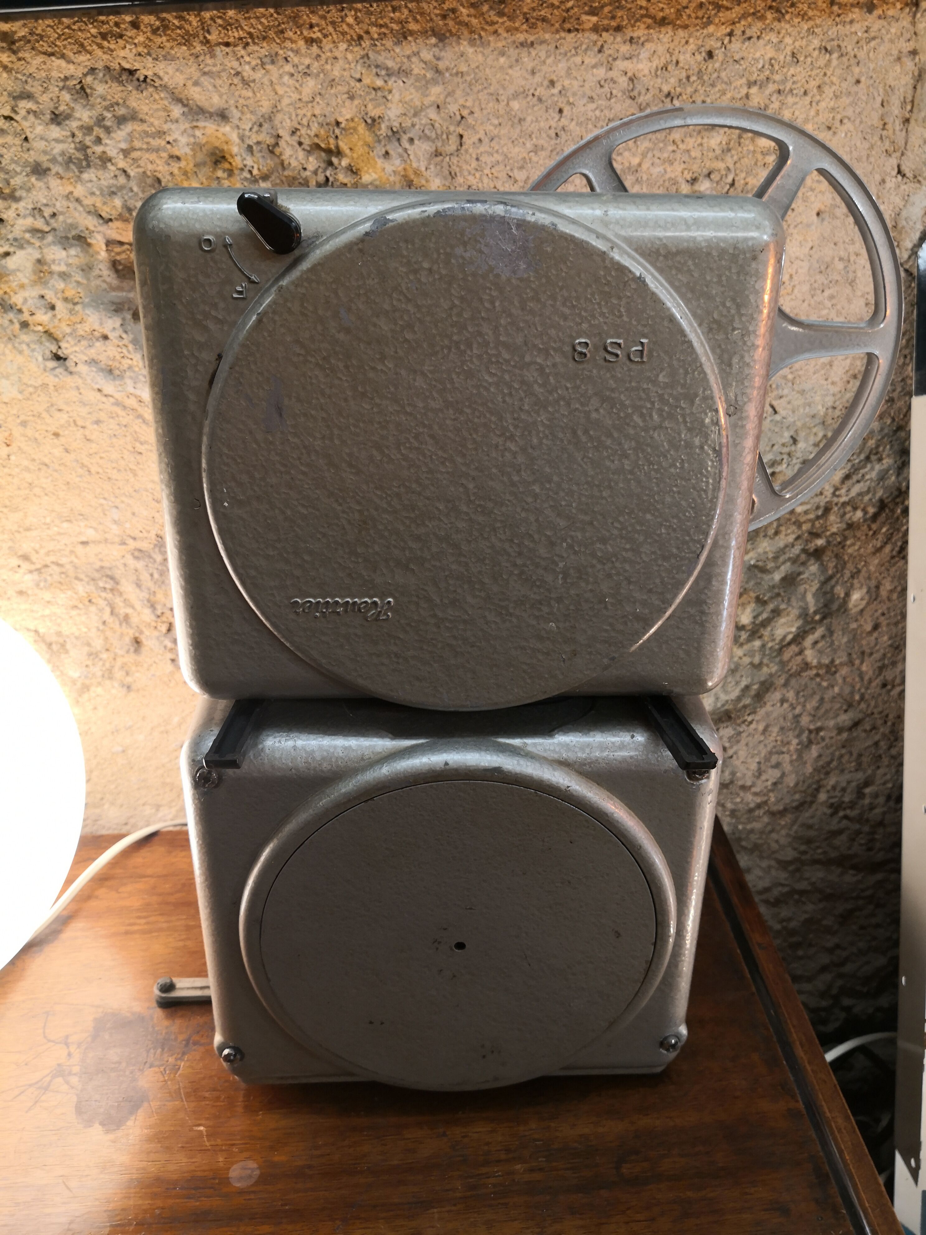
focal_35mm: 27
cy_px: 618
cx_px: 463
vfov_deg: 65.3
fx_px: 963
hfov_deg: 51.4
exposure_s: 1/50
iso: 80
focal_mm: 3.95
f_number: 1.6
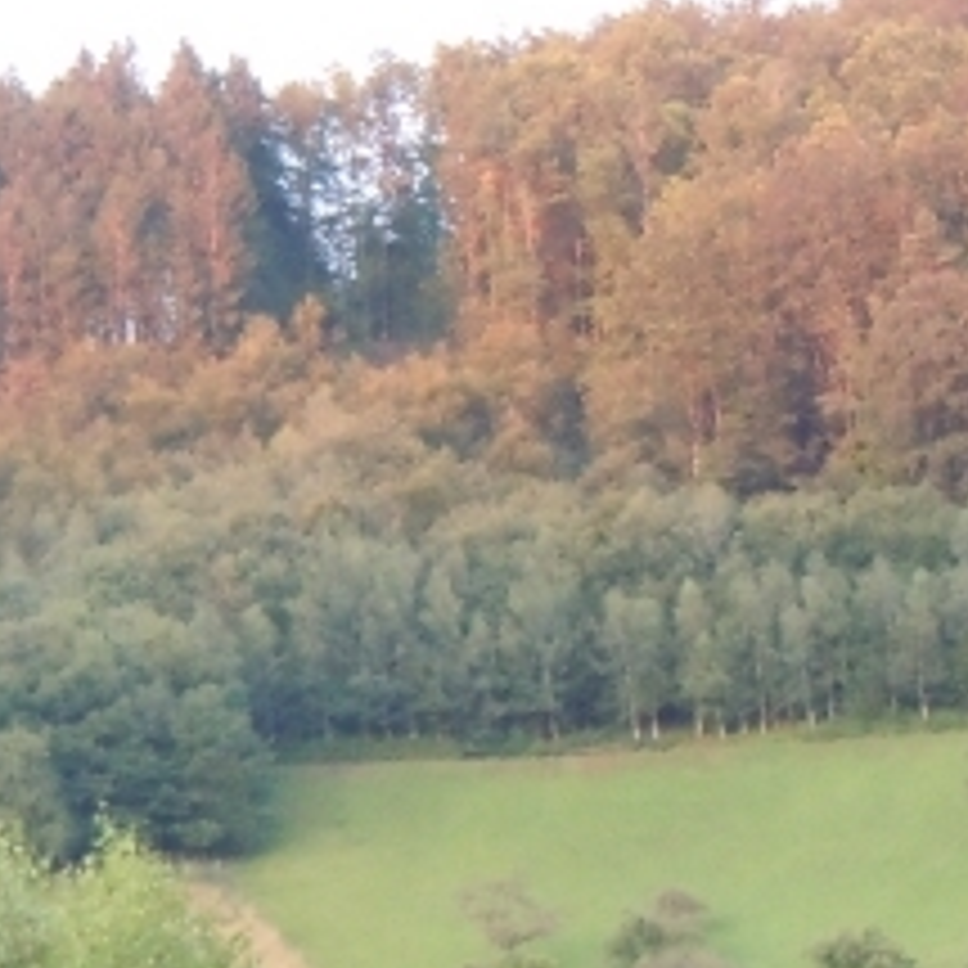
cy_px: 801
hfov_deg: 7.9
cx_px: 104
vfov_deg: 7.9
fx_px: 6960
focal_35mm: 220
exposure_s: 1/50
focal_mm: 16
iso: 640
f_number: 4.4
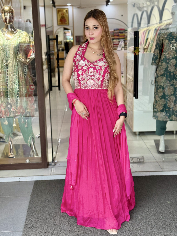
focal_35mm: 48
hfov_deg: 30.3
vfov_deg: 39.7
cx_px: 88
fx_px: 327
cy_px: 118
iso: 64
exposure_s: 1/100
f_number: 1.78
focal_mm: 6.76
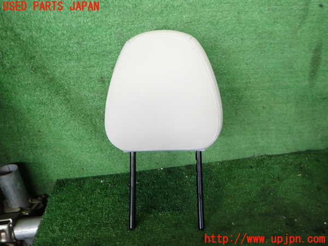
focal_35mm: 25
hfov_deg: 69.4
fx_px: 237
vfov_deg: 54.9
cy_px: 123
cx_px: 164
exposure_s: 1/80
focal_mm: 4.5
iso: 200
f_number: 2
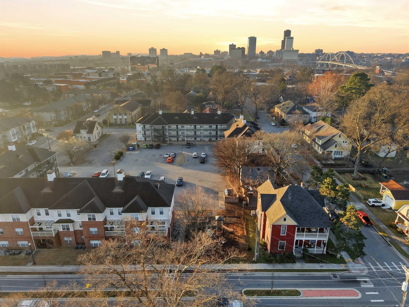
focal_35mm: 24
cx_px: 204
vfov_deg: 56.8
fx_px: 284
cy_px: 154
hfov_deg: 71.6
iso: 400
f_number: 1.8
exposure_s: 1/2500
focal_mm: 8.7
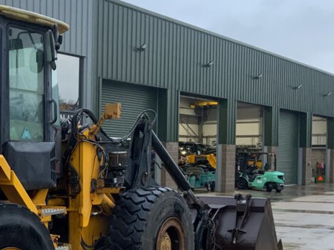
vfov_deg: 22.8
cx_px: 4
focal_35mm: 64
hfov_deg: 28.5
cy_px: 177
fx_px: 618
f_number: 1.8
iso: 64
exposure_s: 1/103
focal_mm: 3
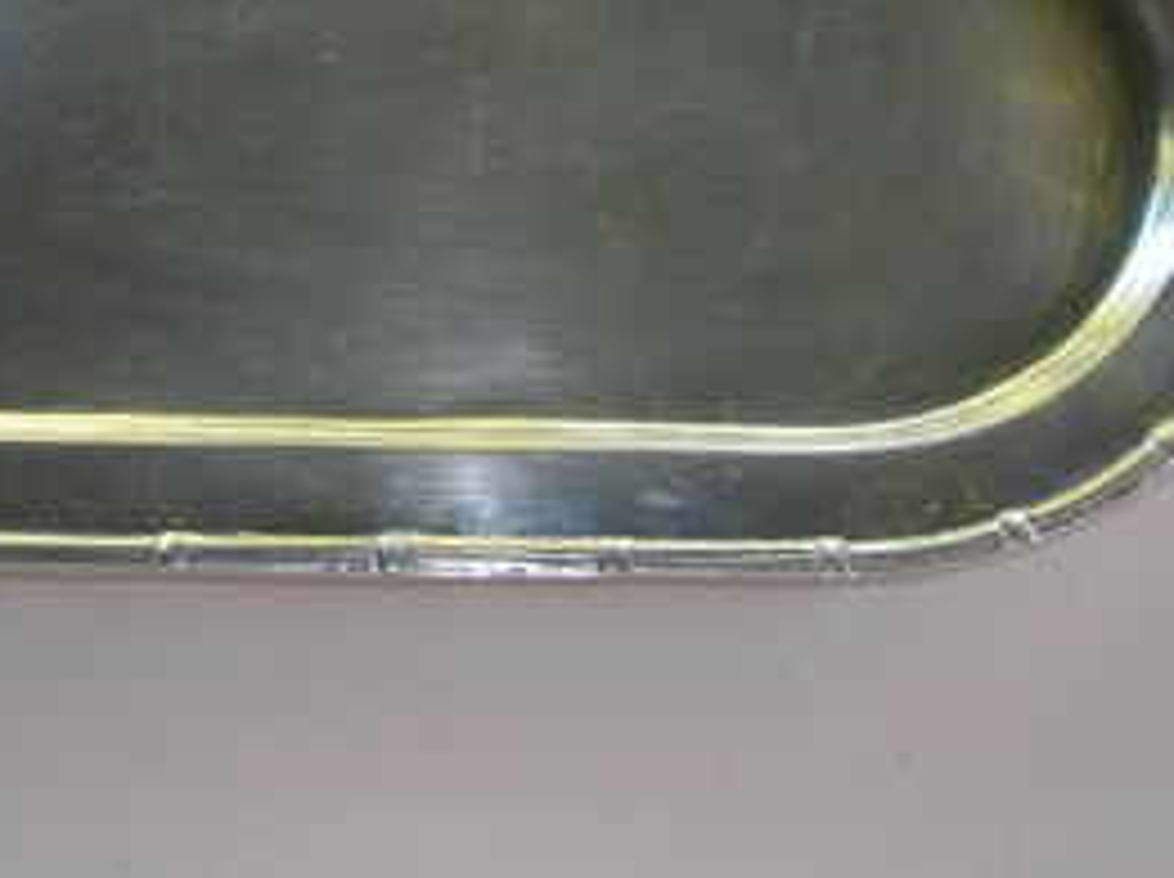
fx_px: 2371
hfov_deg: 27.6
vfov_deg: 20.7
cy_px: 158
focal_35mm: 70
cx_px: 382
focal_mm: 6.3
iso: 50
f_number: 3.2
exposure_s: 1/30
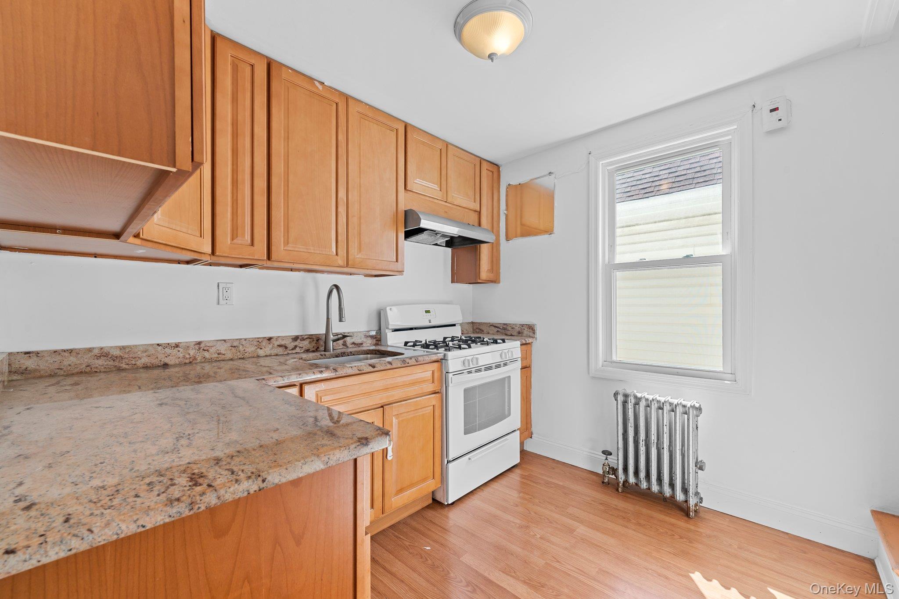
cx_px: 450
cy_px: 300
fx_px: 350
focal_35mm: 14
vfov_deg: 81.2
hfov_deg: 104.3
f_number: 10
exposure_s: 1/5
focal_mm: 14
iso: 250
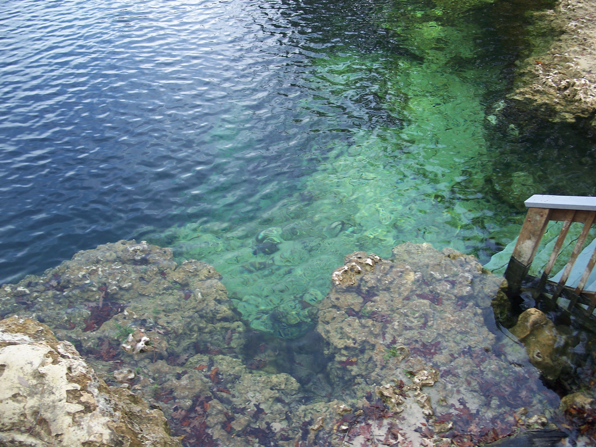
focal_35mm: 37
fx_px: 637
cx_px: 298
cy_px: 224
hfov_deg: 50.1
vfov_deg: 38.7
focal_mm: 7.8
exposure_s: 1/80
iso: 64
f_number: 2.8
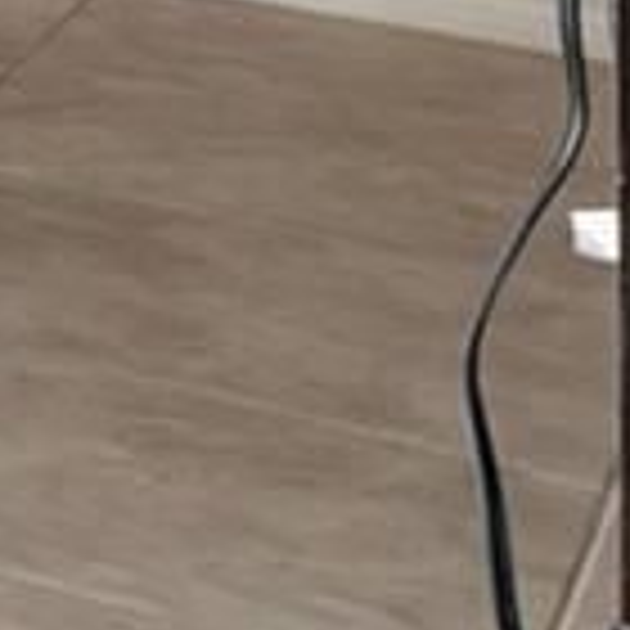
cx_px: -2853
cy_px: -999
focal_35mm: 171
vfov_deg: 9.0
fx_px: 3517
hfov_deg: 5.7
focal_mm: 17.6
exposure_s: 1/4
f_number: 7.1
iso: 400
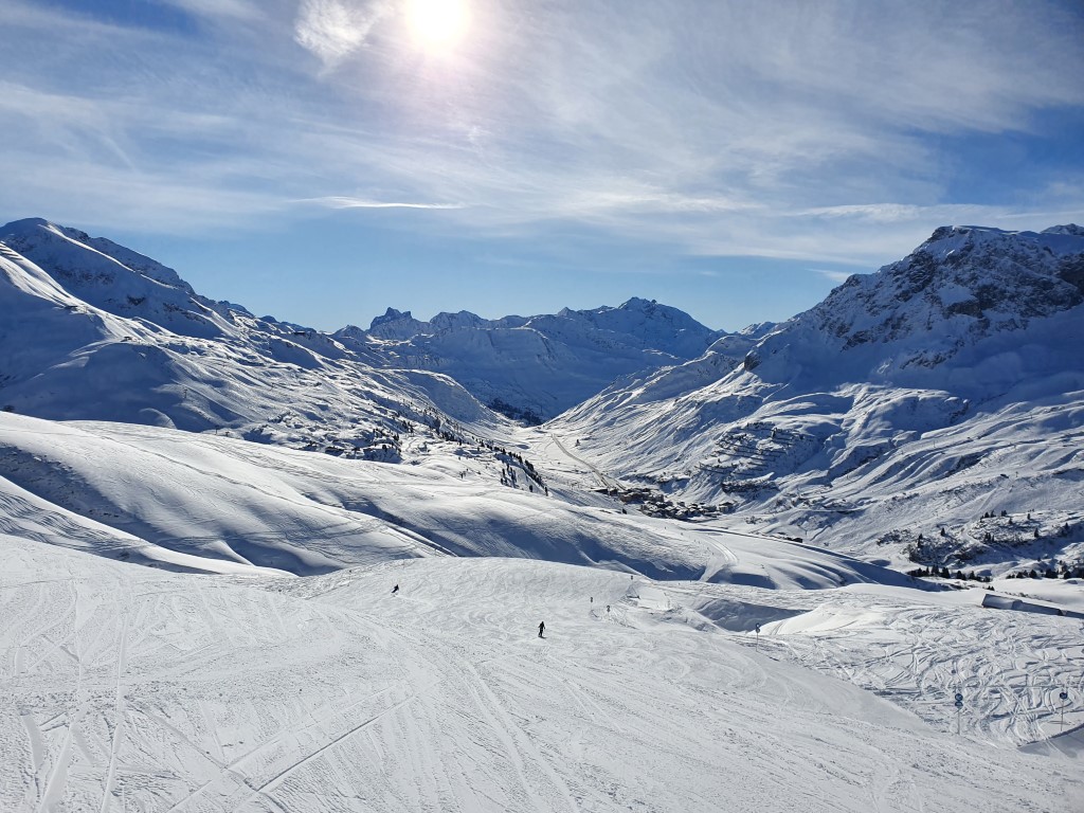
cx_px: 542
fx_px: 814
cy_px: 406
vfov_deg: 53.1
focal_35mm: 26
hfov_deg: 67.3
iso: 50
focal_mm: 4.32
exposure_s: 1/5488
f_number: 2.4
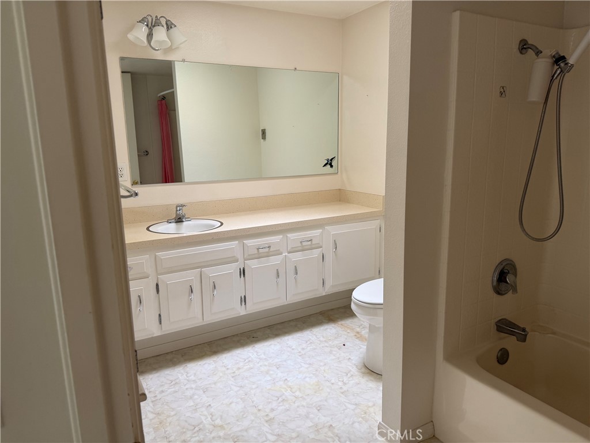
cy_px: 222
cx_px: 295
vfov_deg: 56.8
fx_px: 409
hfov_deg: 71.6
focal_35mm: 24
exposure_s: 1/60
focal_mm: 6.76
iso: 100
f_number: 1.78
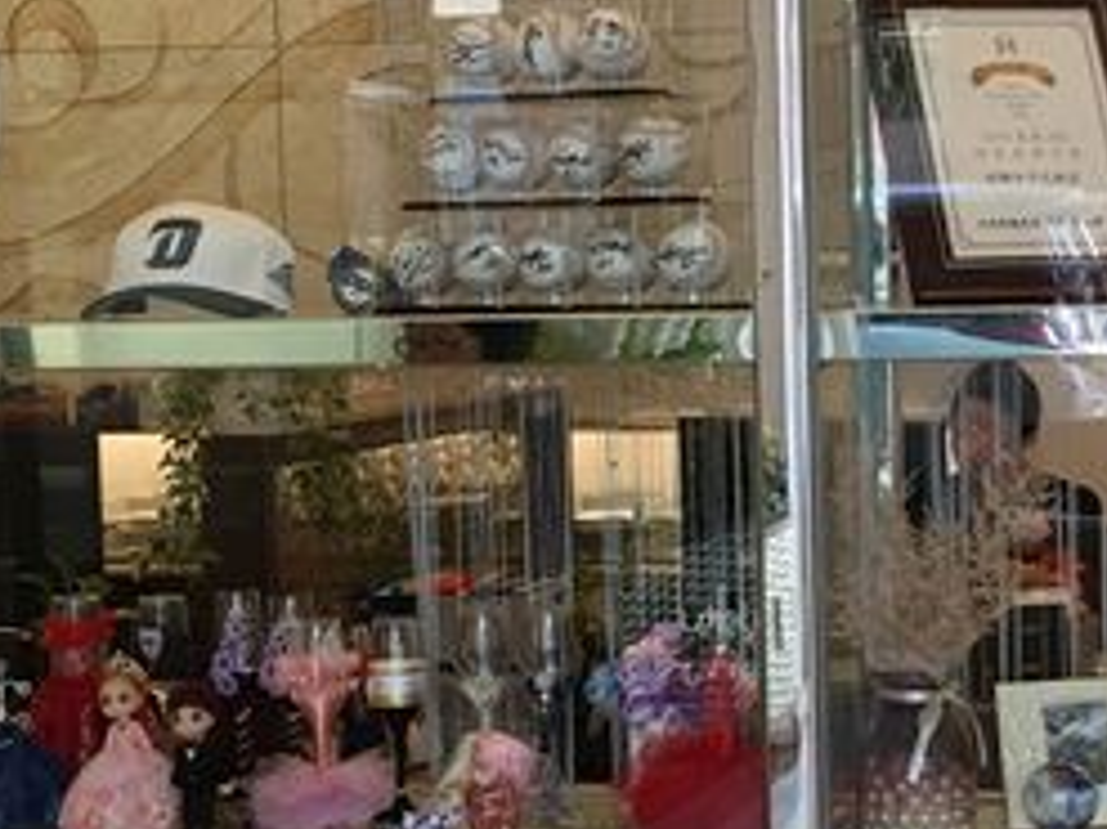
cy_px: 587
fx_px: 3005
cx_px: 905
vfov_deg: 15.7
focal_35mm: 94
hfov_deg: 20.6
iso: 25
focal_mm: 4.15
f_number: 2.2
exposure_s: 1/30
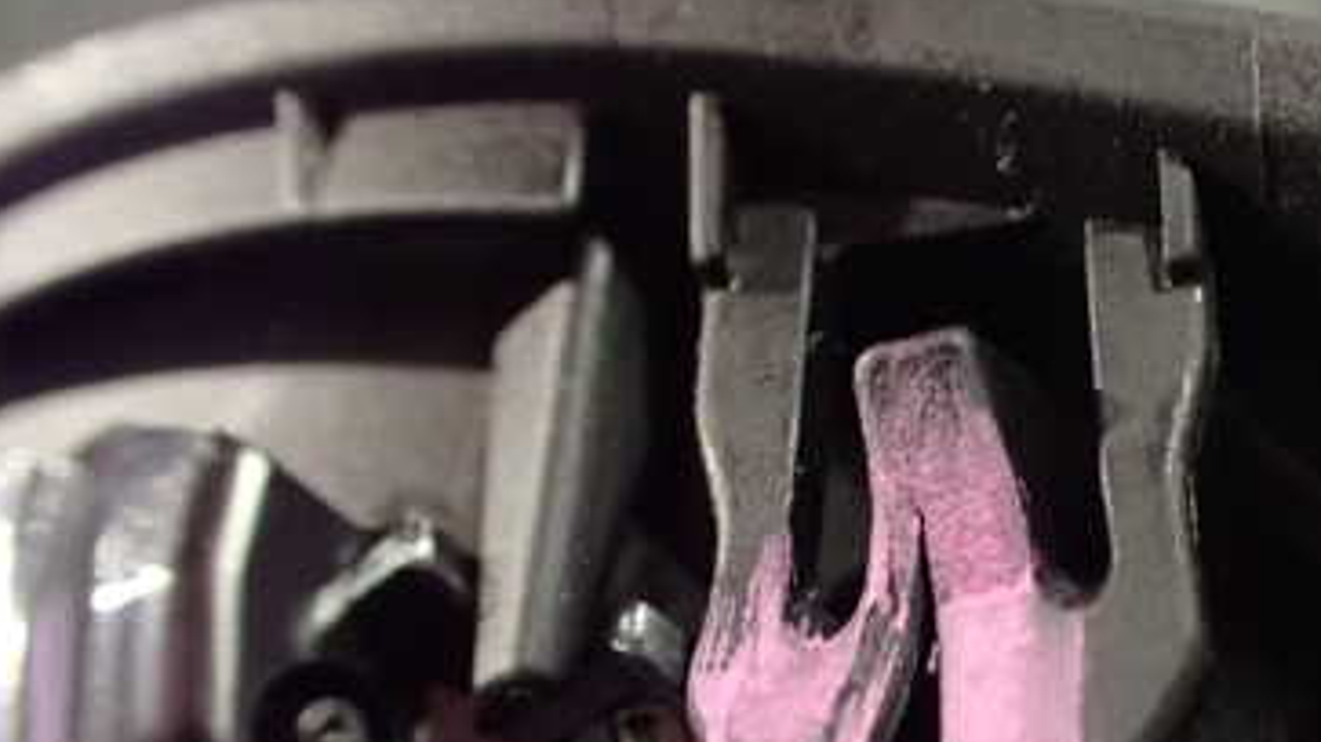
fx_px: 1891
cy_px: 538
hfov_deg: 37.4
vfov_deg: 22.0
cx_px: 1012
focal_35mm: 54
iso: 1250
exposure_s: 1/30
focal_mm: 5.4
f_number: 2.3
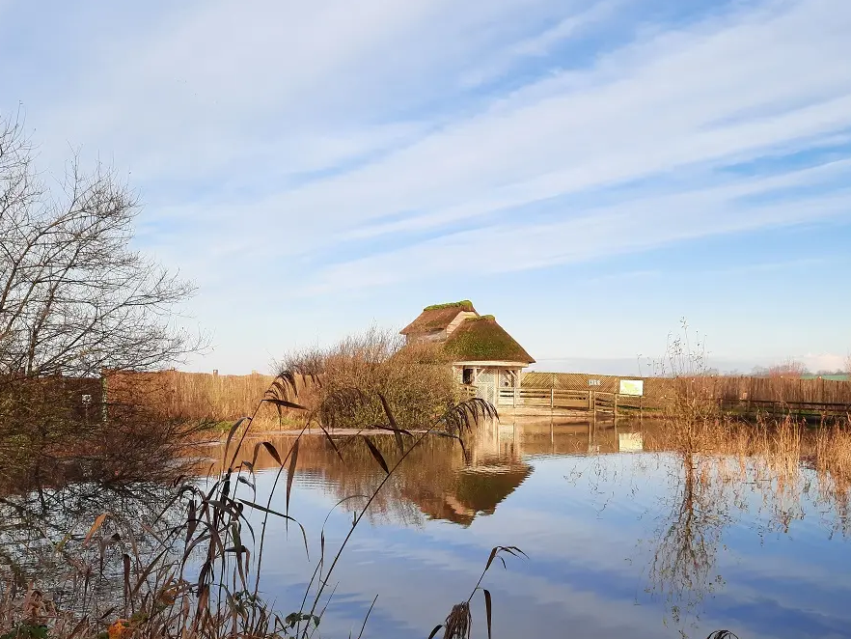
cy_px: 415
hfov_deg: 53.7
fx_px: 836
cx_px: 491
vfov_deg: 41.4
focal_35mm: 34
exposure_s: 1/500
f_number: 2
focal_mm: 4.6
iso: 40
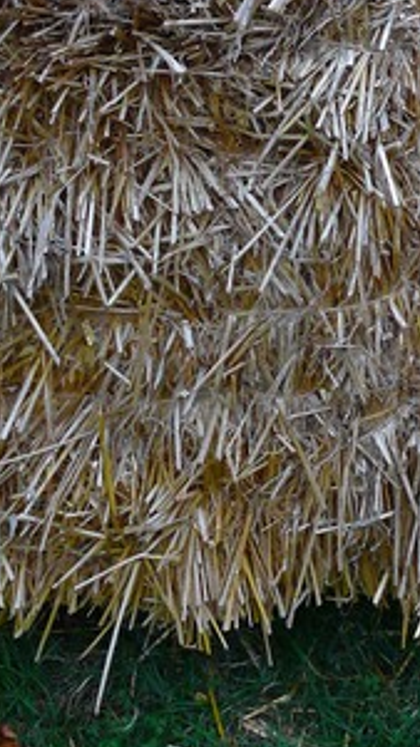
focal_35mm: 95
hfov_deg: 12.2
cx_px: 599
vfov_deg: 21.6
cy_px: -22
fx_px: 1884
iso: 200
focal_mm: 7.4
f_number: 2.8
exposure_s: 1/60
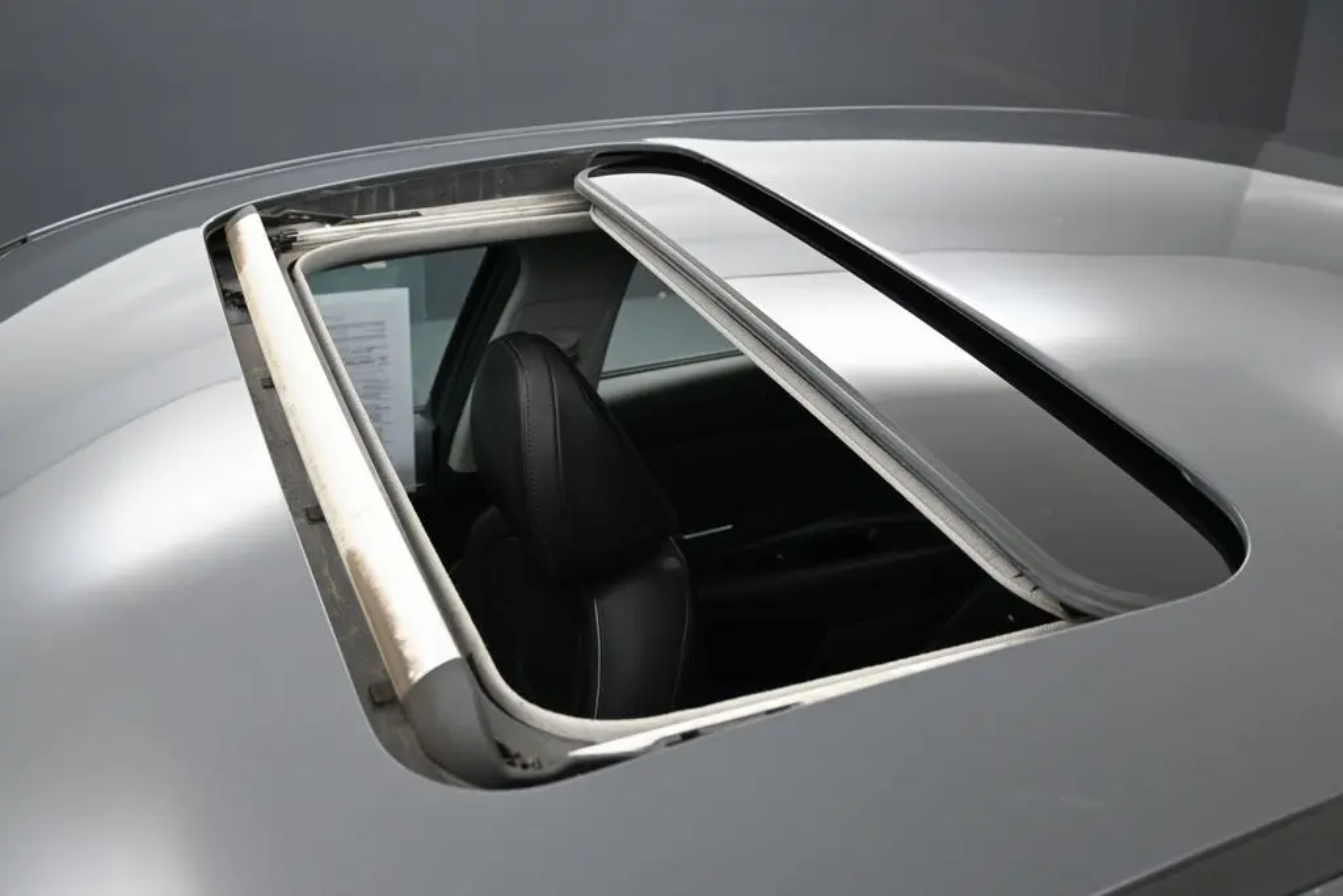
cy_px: 448
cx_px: 672
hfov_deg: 52.2
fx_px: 1371
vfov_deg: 36.2
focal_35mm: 37
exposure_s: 1/160
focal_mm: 24.5
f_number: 4.2
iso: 400
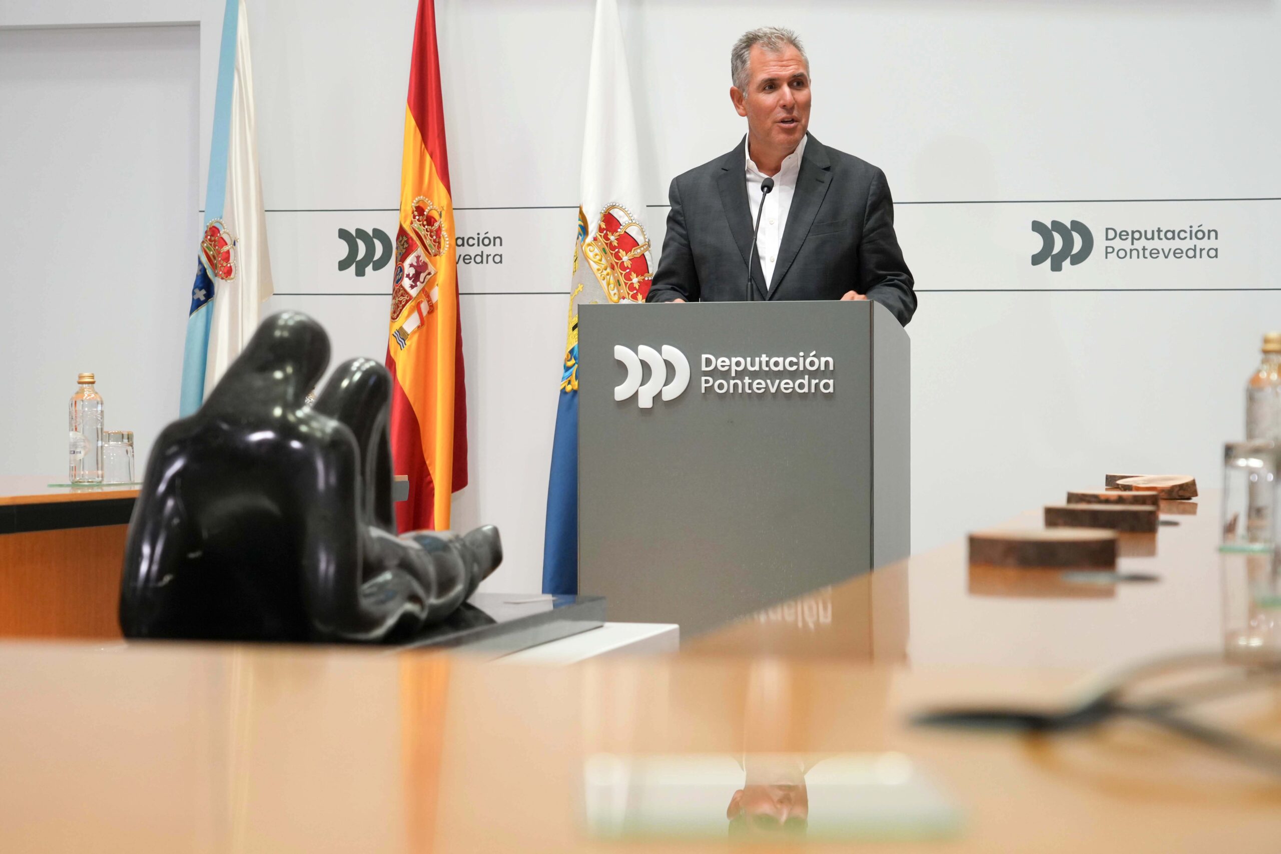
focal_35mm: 64
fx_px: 2277
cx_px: 640
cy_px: 427
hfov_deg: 31.4
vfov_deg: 21.2
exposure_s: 1/160
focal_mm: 64
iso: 2000
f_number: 5.6
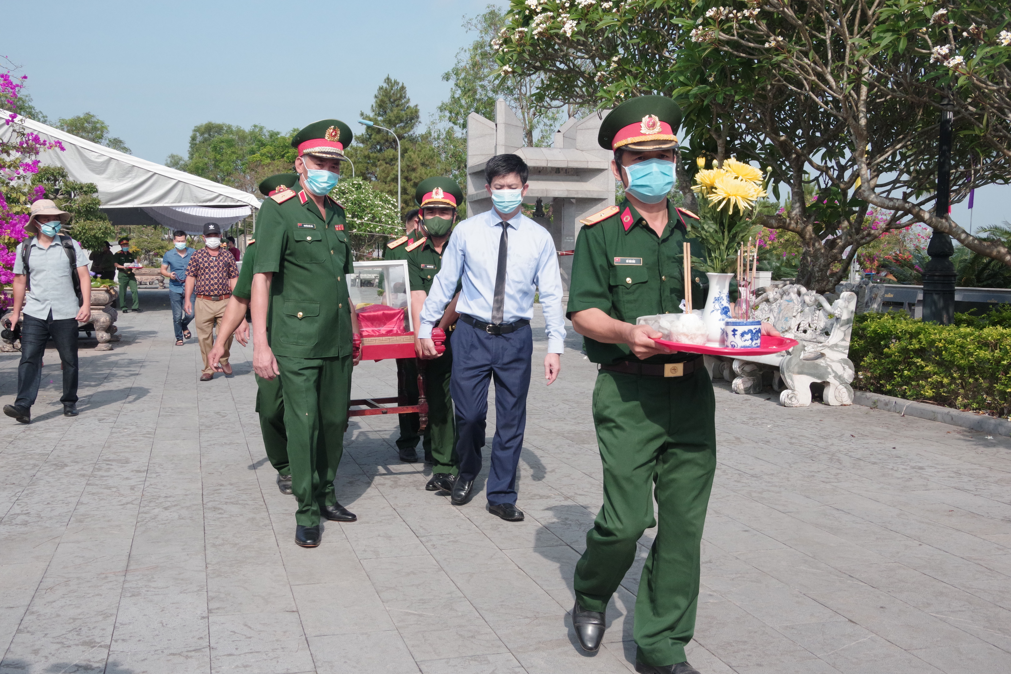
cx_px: 506
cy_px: 337
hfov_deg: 46.4
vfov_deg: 31.9
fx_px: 1179
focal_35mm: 42
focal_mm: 28
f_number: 10
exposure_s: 1/1250
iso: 1600
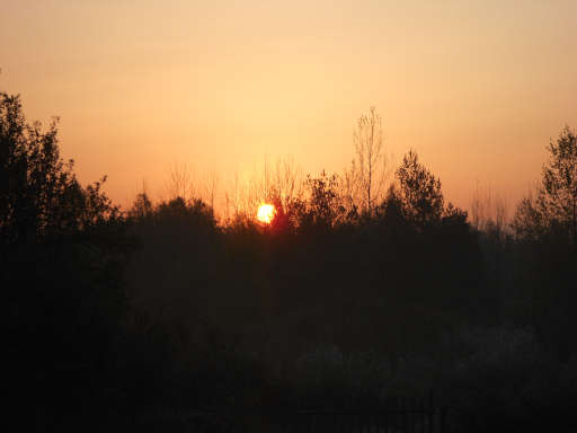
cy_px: 216
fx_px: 2167
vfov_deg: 11.4
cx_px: 288
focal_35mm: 130
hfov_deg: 15.2
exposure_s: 1/160
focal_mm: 23
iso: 80
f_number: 6.5
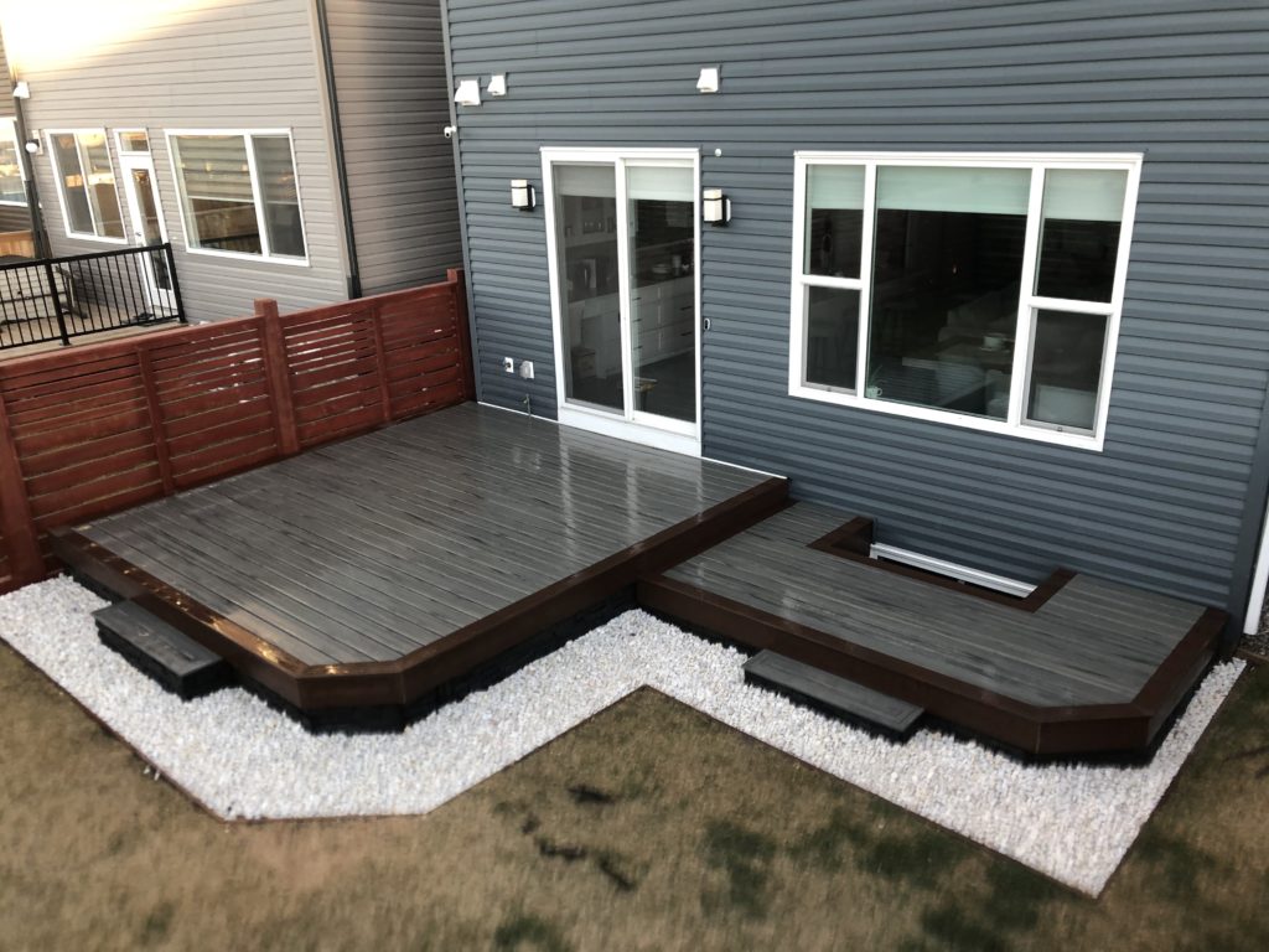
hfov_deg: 63.4
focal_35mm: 28
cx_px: 634
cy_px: 476
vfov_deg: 49.7
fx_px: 1026
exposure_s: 1/40
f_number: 1.8
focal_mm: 3.99
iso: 25
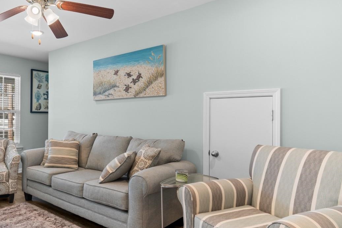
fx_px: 237
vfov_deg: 51.3
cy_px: 114
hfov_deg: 68.2
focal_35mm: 25
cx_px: 98
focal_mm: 11
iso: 100
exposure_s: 1/10
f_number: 4.8
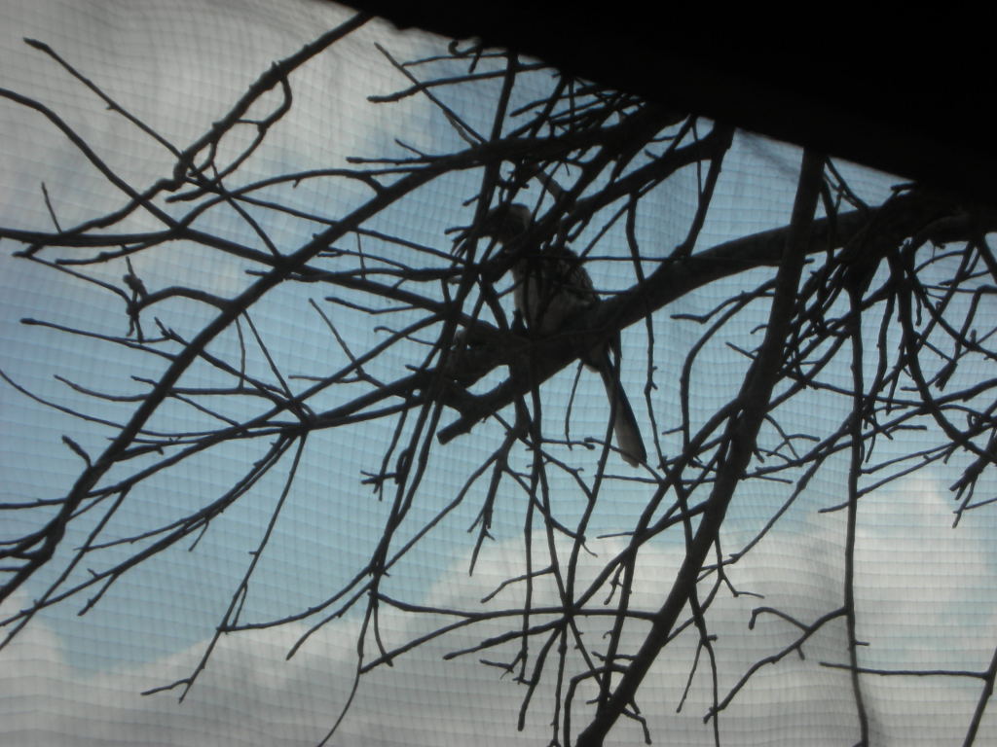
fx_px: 3024
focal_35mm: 105
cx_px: 498
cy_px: 374
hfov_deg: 18.7
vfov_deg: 14.1
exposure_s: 1/500
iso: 50
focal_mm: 17.4
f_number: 5.4
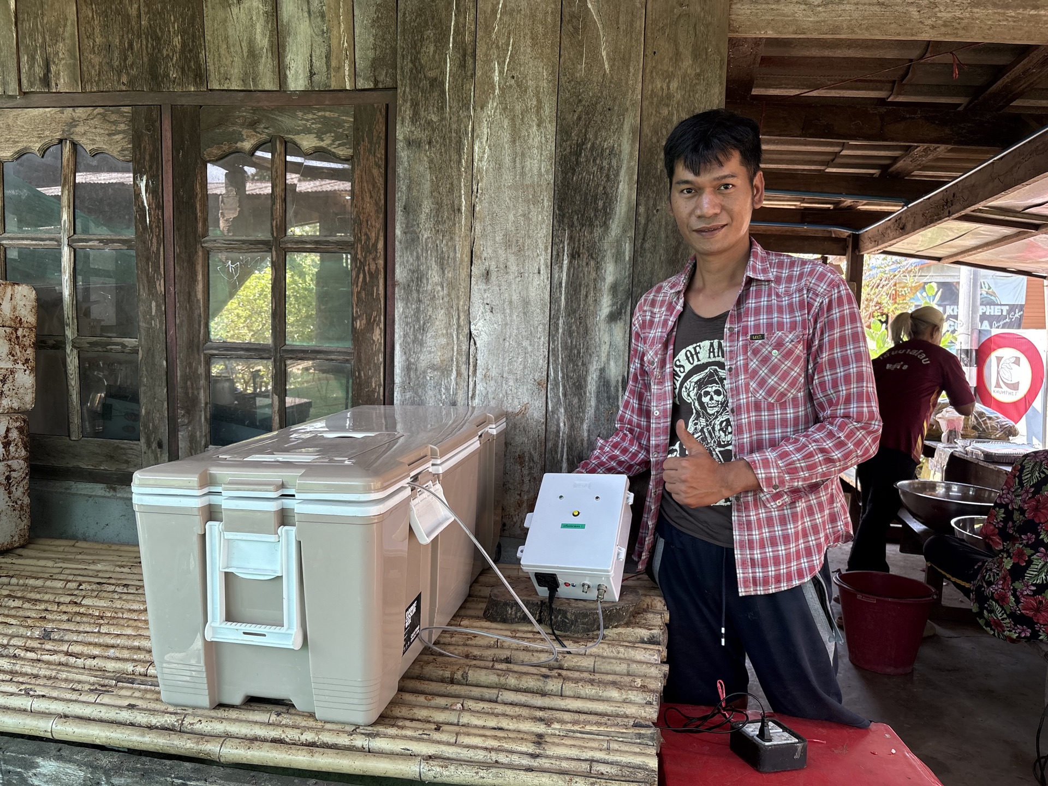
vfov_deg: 53.1
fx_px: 787
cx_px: 524
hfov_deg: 67.3
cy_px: 393
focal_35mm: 26
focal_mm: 5.96
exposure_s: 1/219
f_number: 1.6
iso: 100
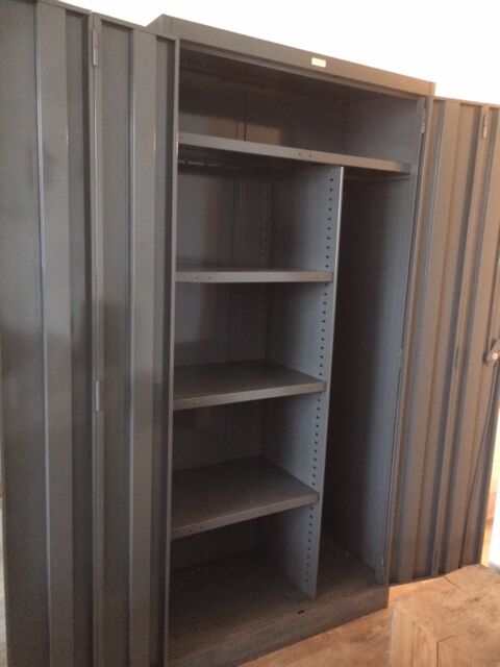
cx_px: 250
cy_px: 334
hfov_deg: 48.2
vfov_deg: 61.7
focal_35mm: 29
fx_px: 559
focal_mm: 4.15
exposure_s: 1/17
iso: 500
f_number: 2.2
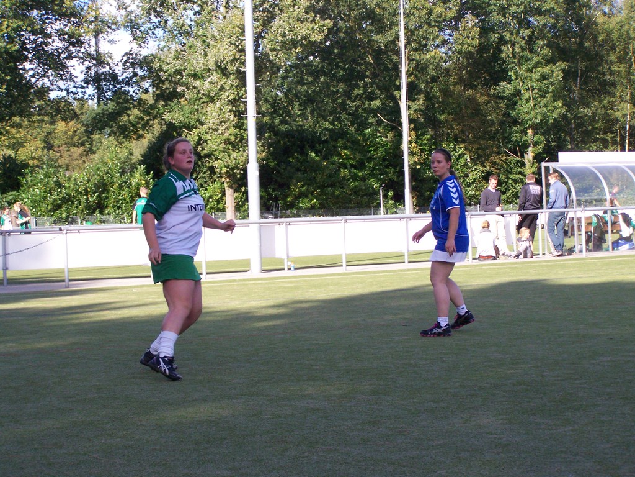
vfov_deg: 18.0
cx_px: 318
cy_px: 238
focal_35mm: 82
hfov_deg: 23.8
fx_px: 1504
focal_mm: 13.7
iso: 160
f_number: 3.2
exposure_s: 1/800
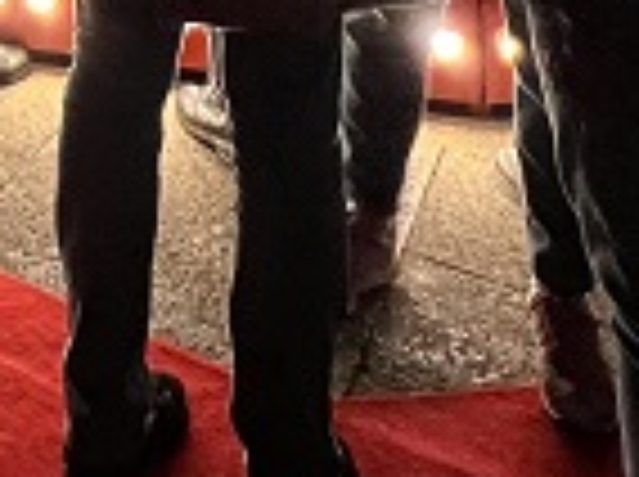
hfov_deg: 21.7
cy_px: -830
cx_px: -335
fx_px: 1364
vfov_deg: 12.5
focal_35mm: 74
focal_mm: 1.57
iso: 500
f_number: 1.8
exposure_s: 1/50
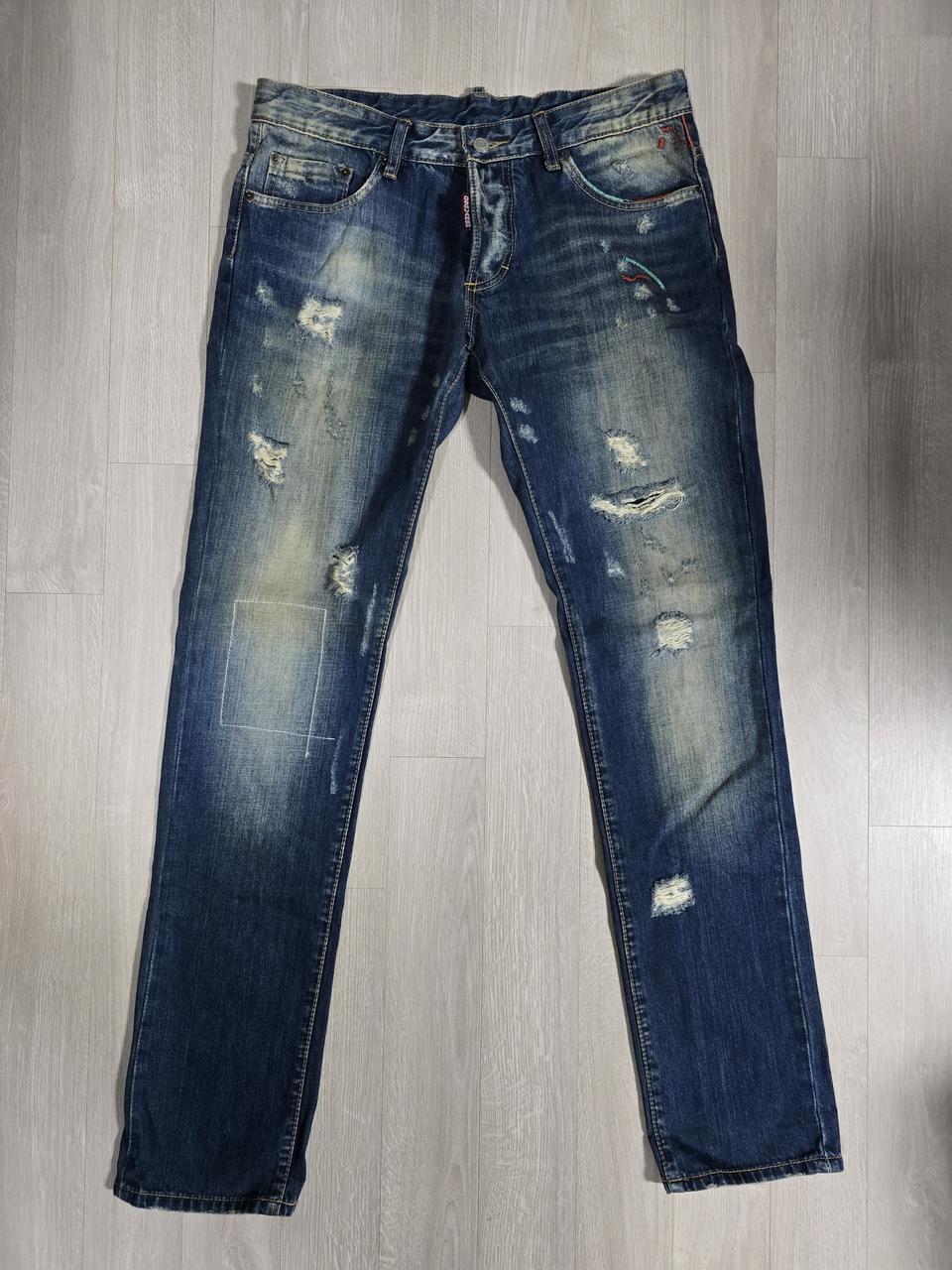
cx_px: 476
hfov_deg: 58.9
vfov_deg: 73.9
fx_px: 843
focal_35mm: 23
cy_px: 635
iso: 800
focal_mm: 6.3
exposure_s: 1/120
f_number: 1.7
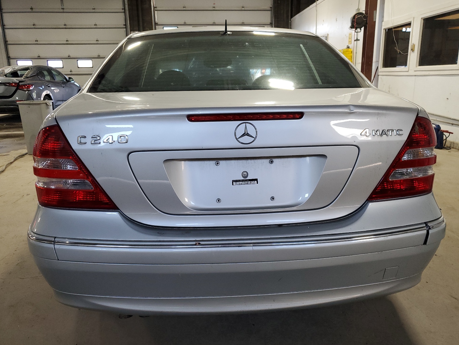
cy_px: 175
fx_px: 358
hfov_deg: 65.3
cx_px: 237
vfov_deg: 51.4
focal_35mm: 27
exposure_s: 1/120
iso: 98
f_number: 1.5
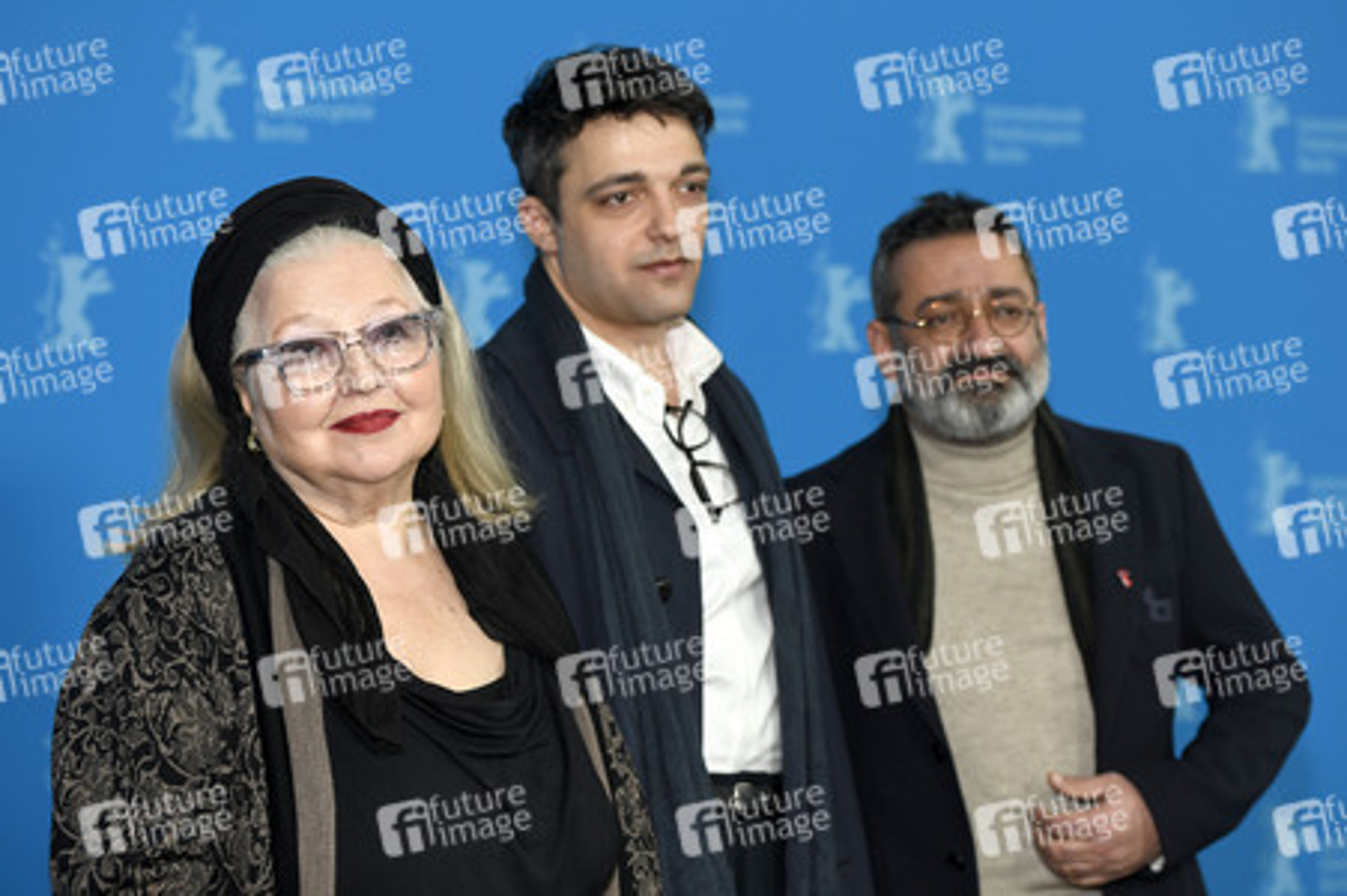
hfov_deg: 25.4
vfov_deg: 17.0
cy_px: 448
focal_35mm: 80
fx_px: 2991
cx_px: 674
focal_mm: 80
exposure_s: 1/400
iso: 800
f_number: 4
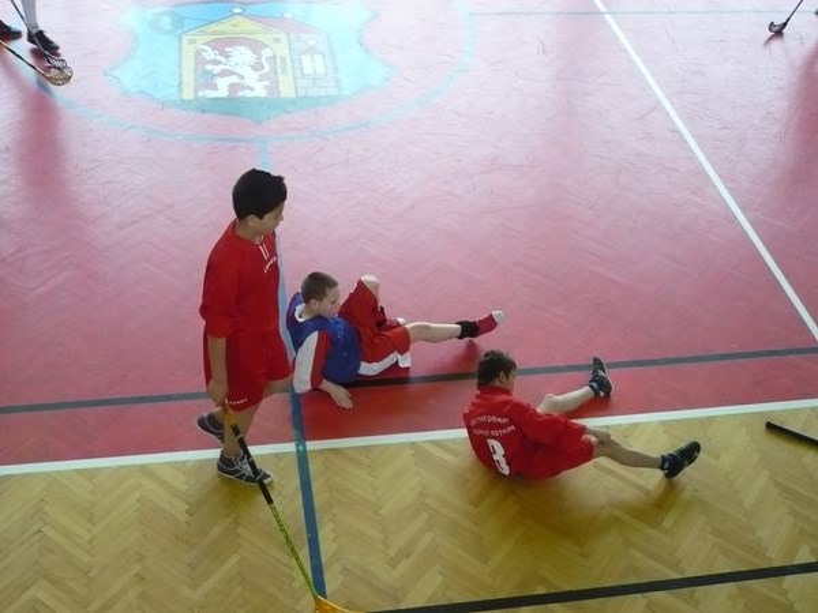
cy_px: 306
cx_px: 409
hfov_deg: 42.9
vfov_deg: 32.9
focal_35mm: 44
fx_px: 1040
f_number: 2.8
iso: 320
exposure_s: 1/125
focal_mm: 5.8
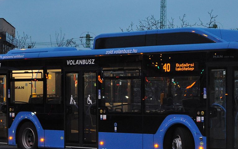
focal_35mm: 141
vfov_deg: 9.3
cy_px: 77
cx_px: 155
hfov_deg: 14.8
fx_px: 915
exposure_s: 1/20
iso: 1600
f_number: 5
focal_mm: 50
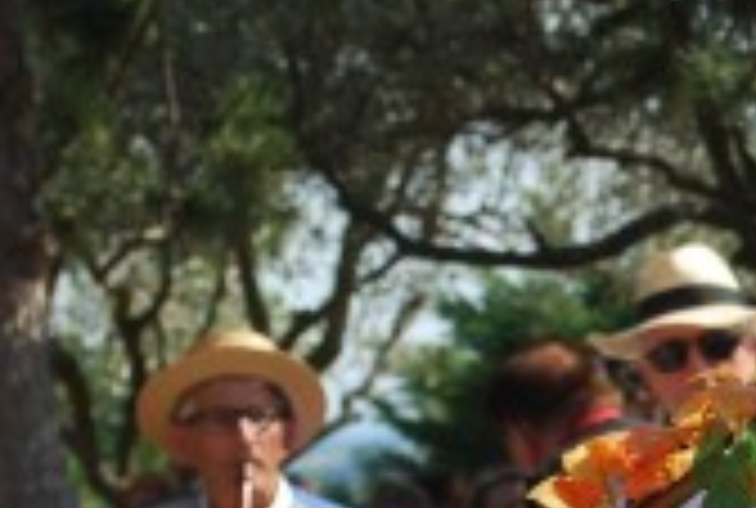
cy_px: 465
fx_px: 5053
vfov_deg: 5.8
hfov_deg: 8.4
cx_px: 1062
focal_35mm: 240
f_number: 7.1
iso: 100
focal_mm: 42
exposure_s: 1/200
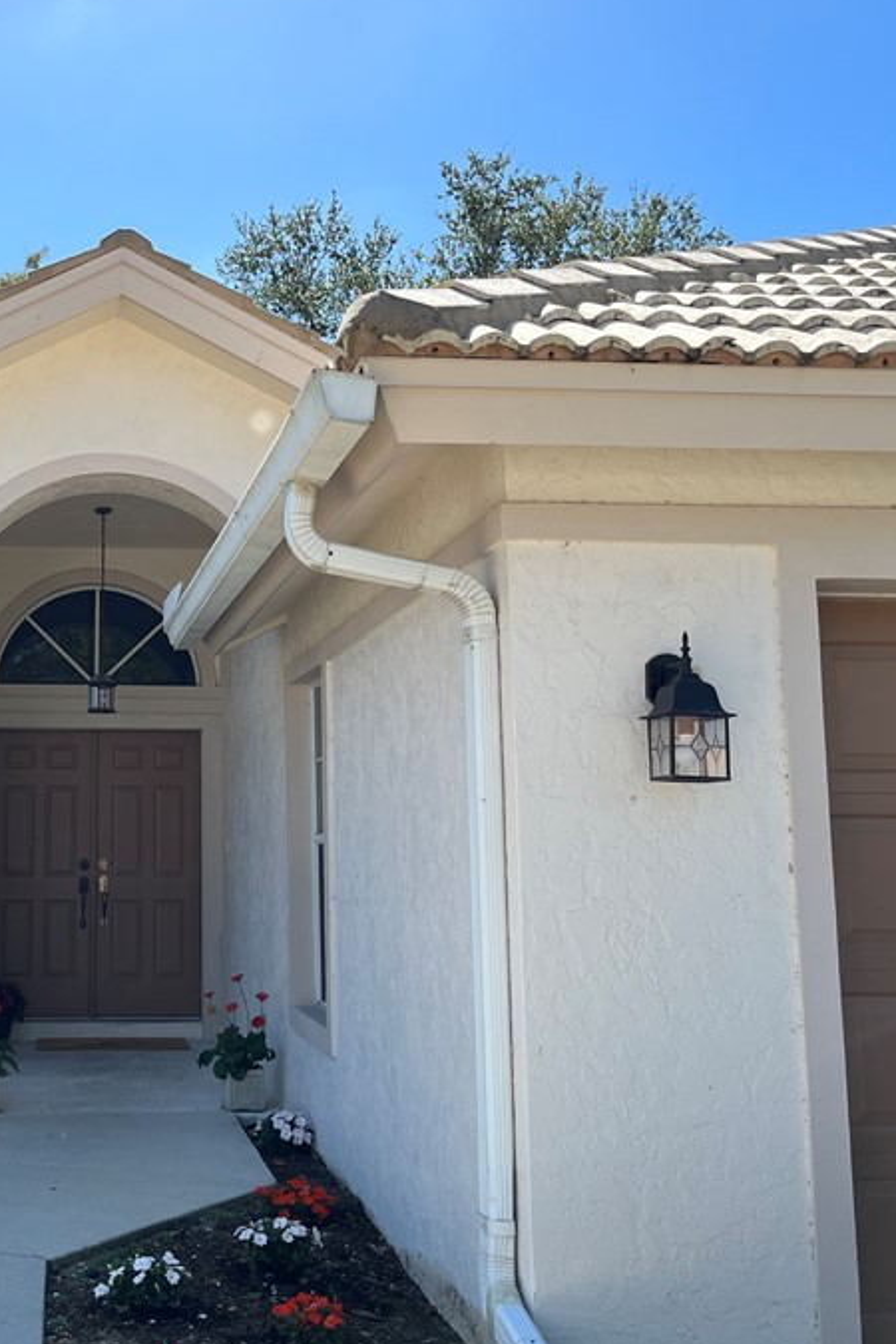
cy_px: 623
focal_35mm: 41
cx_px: 151
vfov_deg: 47.4
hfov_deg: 31.6
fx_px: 1531
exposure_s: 1/2688
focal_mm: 5.1
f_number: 1.6
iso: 50
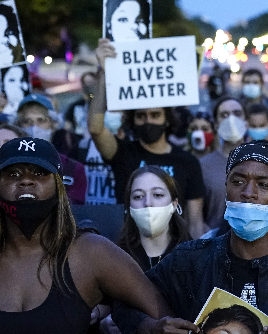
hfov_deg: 12.1
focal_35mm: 126
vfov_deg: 15.3
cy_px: 186
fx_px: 1249
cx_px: 255
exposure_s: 1/80
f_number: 2.8
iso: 5000
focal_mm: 52
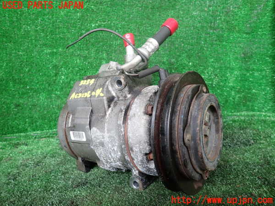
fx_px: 199
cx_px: 138
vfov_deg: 54.9
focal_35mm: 25
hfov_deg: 69.4
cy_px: 103
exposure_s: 1/60
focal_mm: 4.5
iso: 125
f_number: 2
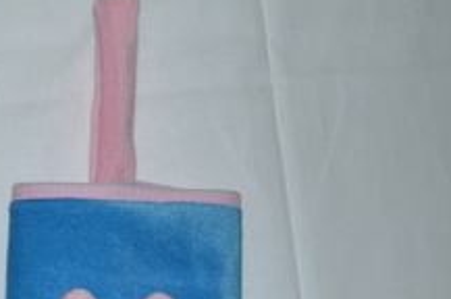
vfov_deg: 19.2
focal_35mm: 69
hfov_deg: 27.5
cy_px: 294
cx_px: -8
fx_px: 863
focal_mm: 20
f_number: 3.8
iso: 500
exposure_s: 1/60
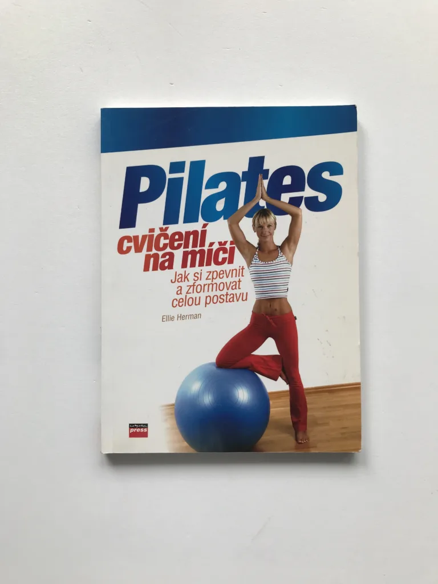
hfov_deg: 49.7
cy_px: 292
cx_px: 219
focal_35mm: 28
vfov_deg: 63.4
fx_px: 472
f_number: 1.8
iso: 20
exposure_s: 1/219
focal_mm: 3.99
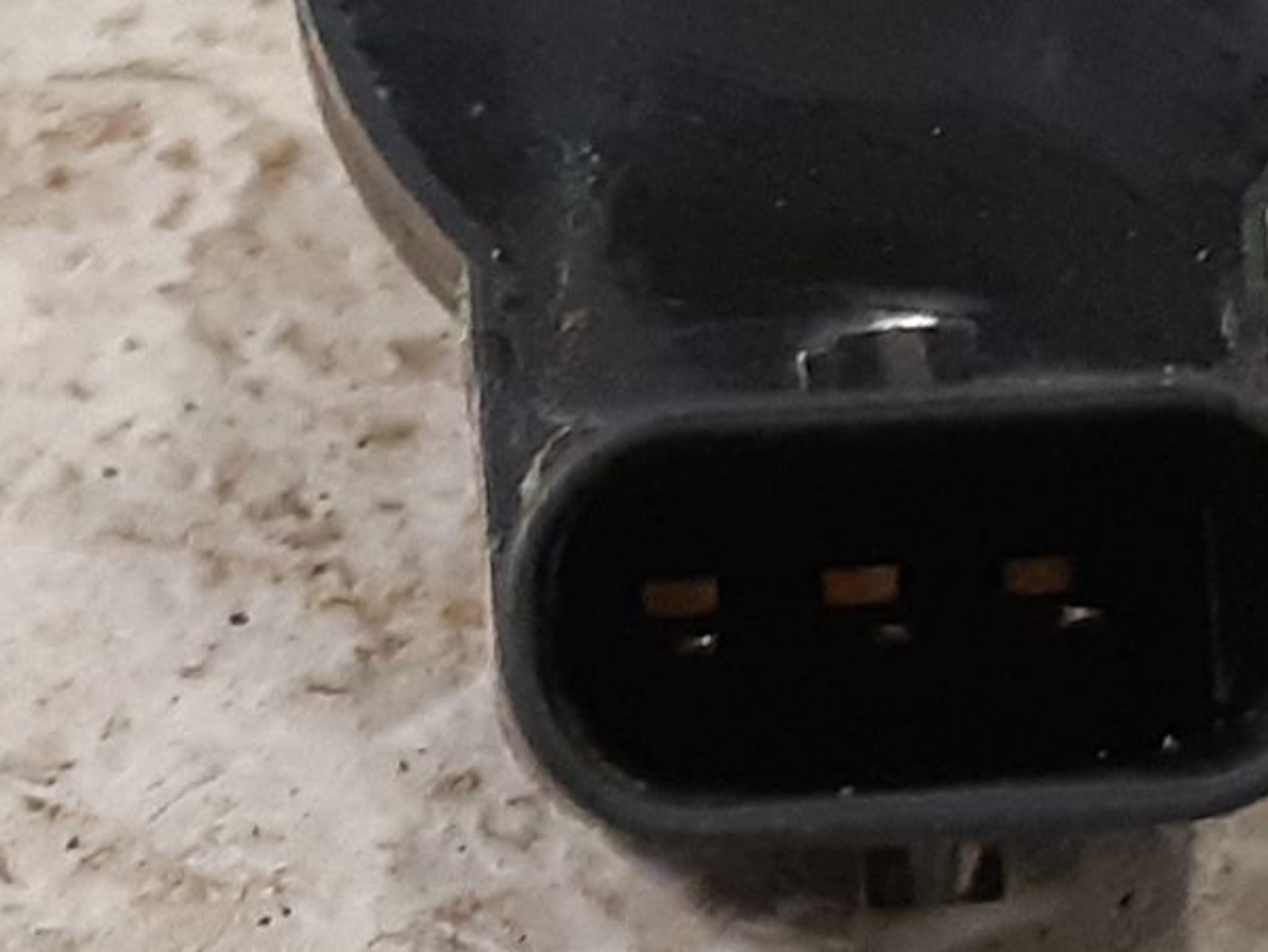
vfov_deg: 16.6
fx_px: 3261
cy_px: 664
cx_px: 693
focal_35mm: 89
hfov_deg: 22.0
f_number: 1.7
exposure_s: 1/50
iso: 320
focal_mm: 3.93
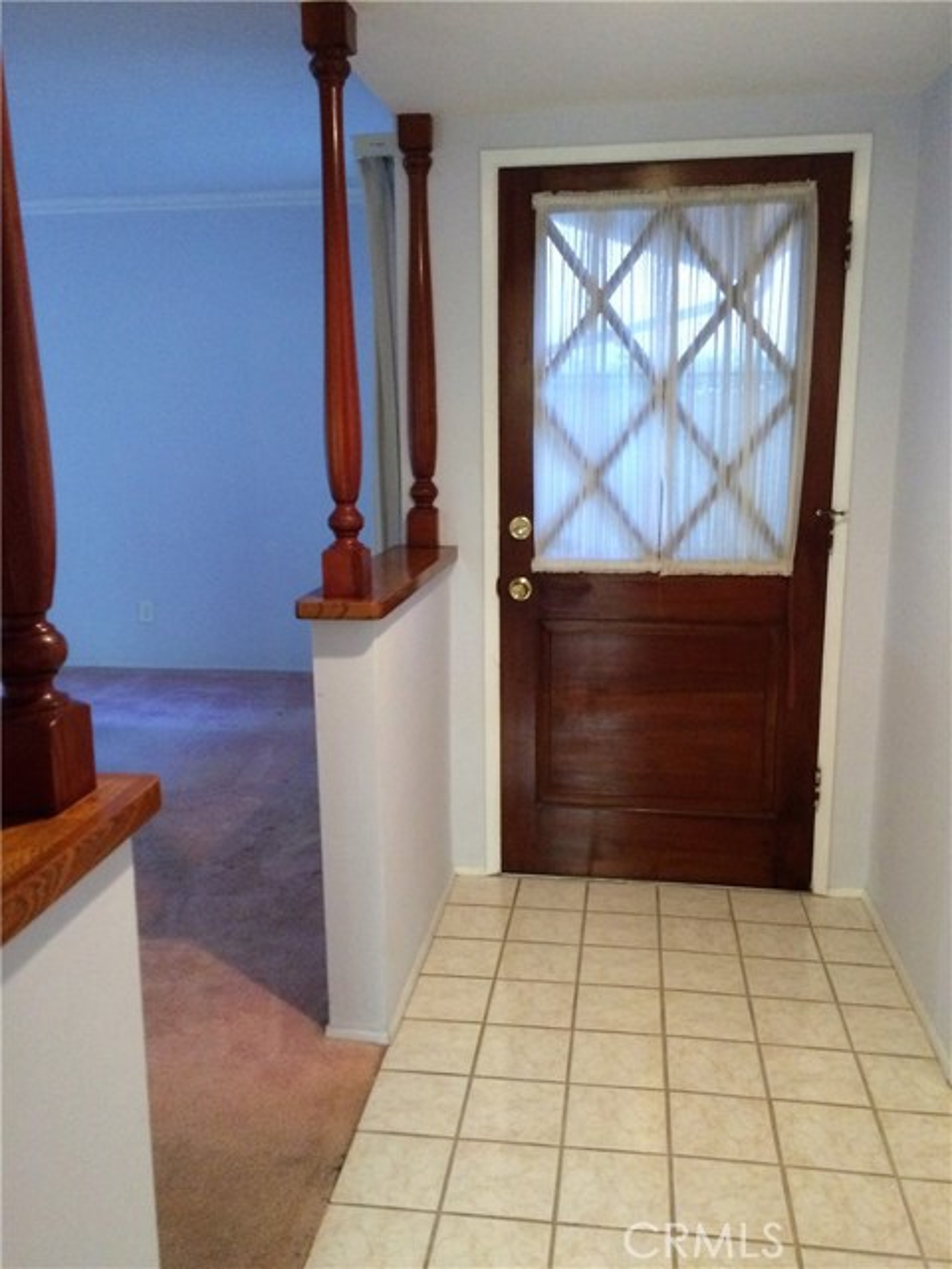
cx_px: 476
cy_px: 634
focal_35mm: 29
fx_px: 1063
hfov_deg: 48.2
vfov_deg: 61.7
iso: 320
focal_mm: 4.15
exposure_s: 1/20
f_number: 2.2
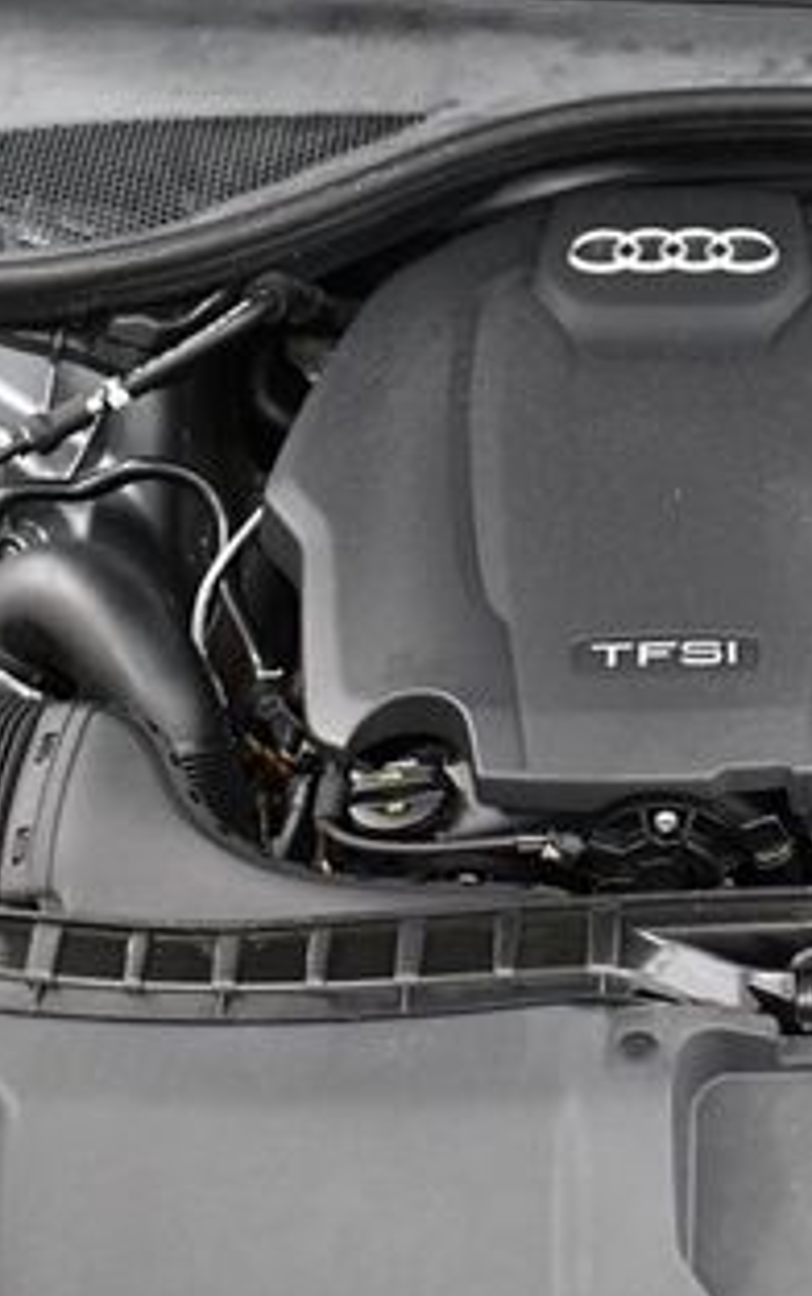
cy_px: 580
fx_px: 2652
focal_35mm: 75
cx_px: 824
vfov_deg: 27.5
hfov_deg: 17.0
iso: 2000
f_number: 3.5
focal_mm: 18
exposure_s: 1/125
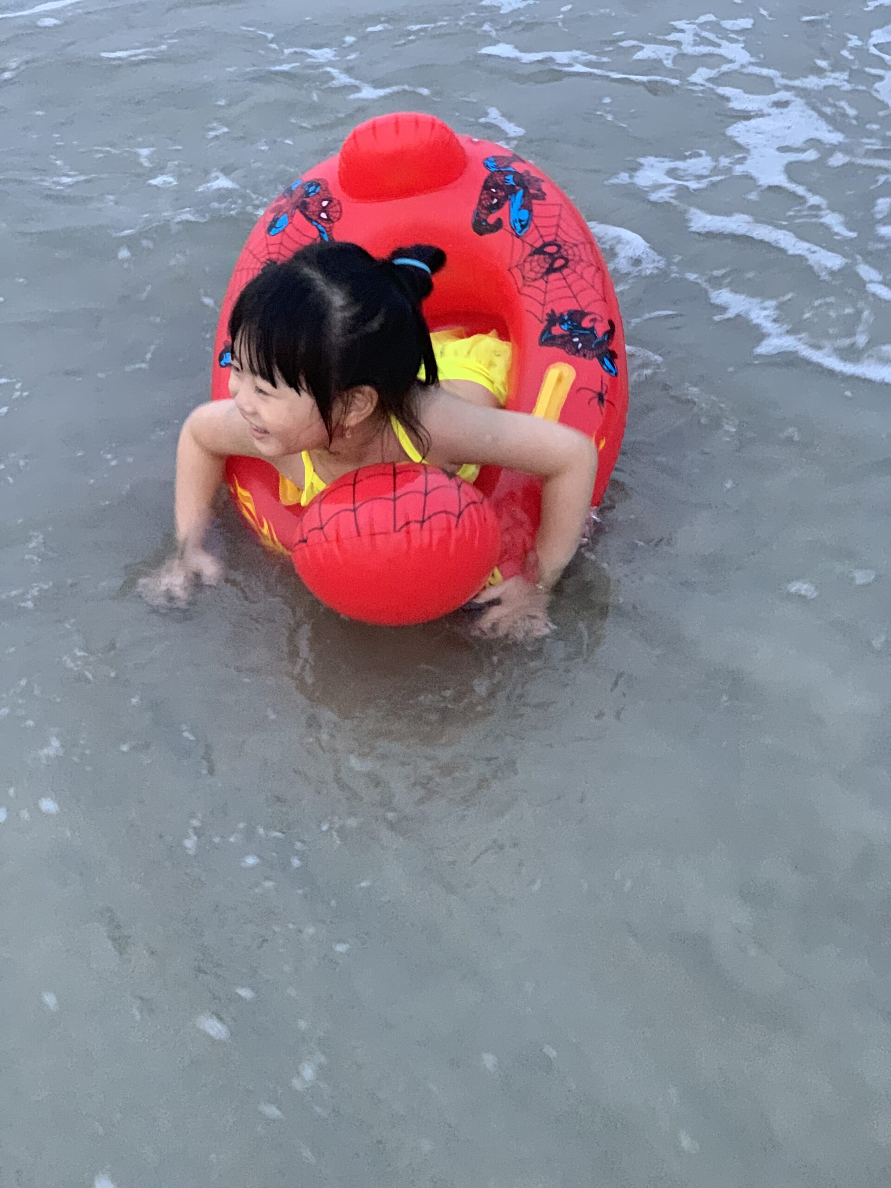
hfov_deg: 28.0
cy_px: 594
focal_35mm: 52
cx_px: 446
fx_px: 1785
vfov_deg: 36.8
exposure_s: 1/40
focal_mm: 6
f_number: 2.4
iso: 500
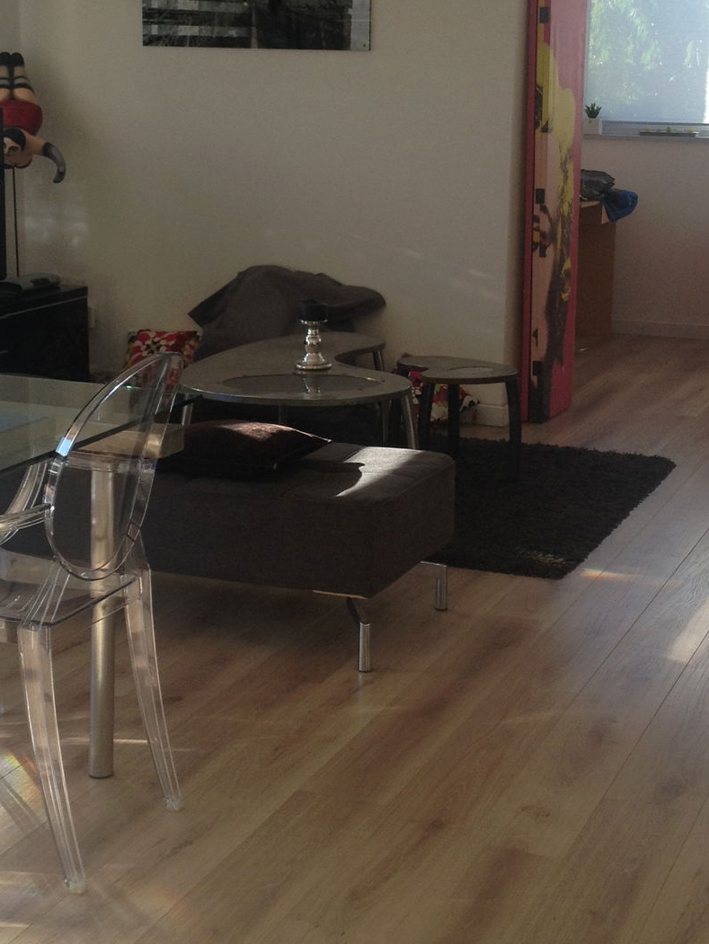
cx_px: 365
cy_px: 438
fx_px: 1938
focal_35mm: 71
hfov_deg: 20.7
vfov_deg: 27.4
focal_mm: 4.28
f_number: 2.4
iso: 50
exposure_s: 1/148
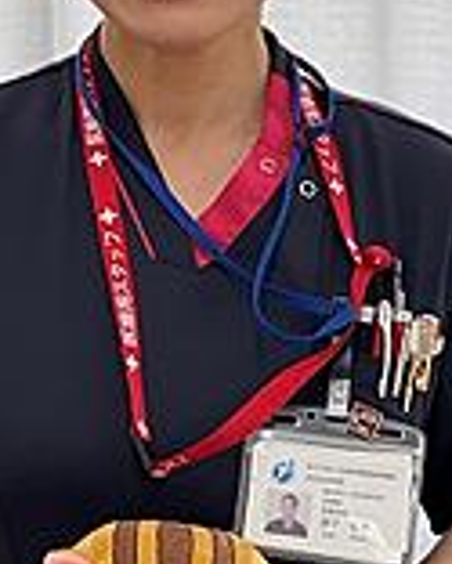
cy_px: 119
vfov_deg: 14.7
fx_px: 2172
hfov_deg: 11.9
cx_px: 165
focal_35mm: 130
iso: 80
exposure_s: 1/122
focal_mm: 6
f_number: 2
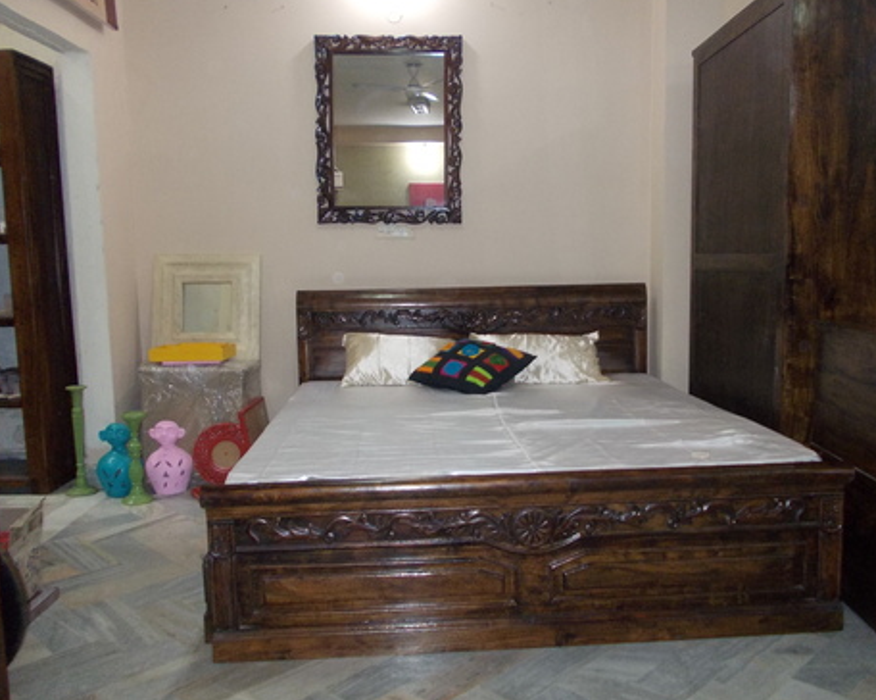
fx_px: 777
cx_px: 455
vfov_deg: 48.4
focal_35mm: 30
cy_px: 347
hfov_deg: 58.8
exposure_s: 1/25
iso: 200
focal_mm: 4
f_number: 2.7
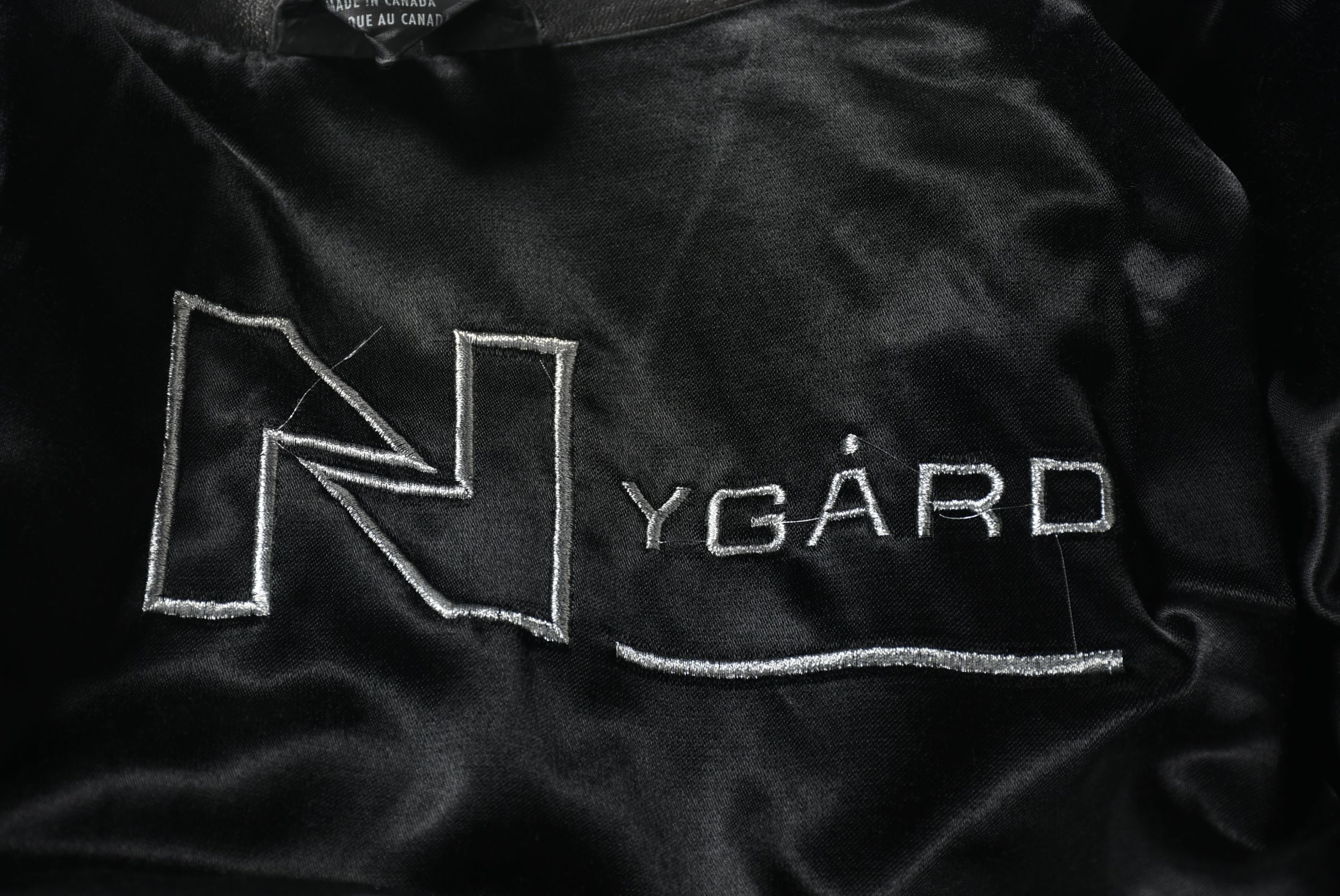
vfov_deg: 13.1
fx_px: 3911
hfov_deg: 19.4
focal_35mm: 105
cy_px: 448
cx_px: 670
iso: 200
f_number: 9
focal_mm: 70
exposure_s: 1/125
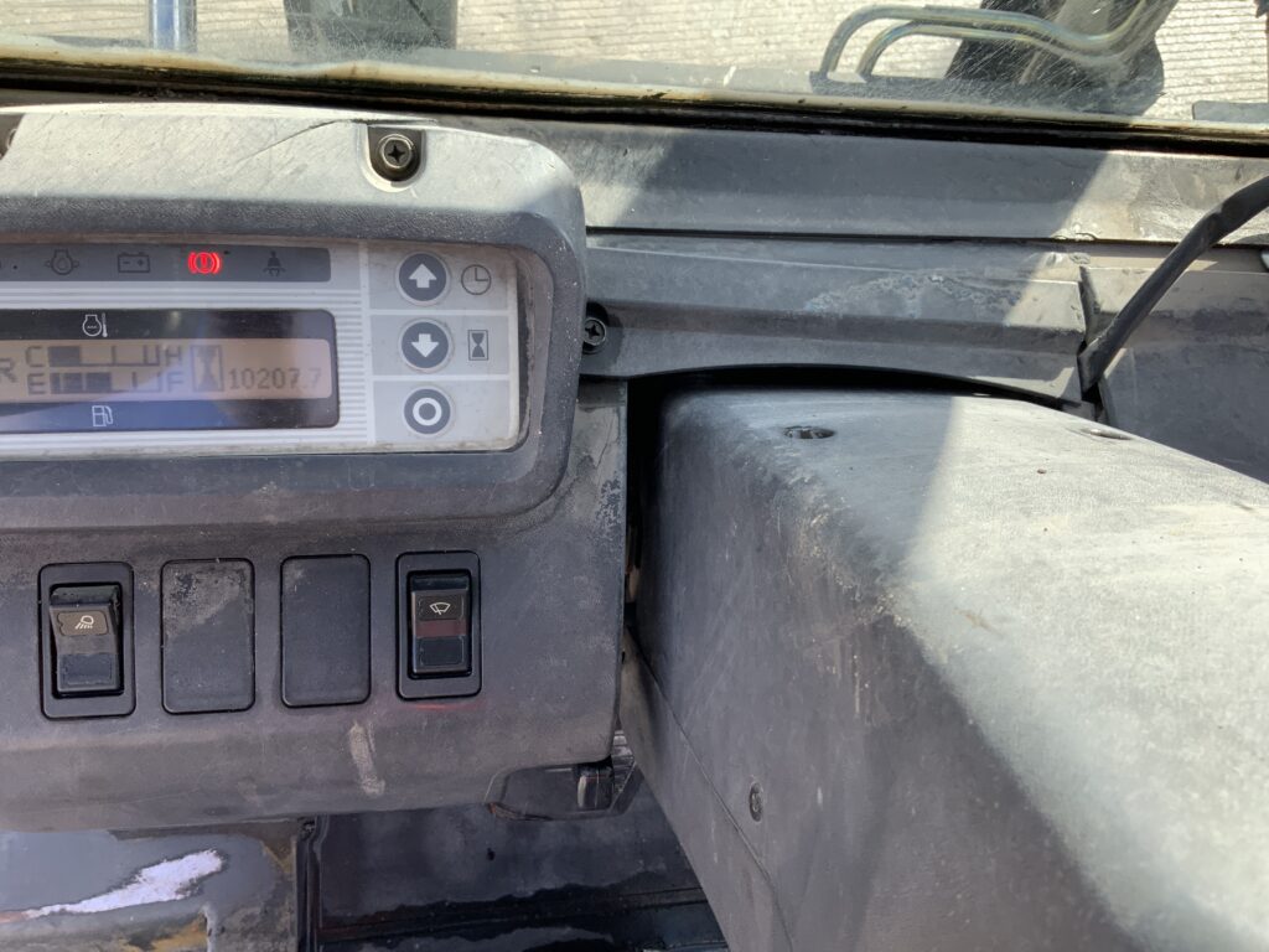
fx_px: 1063
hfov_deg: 61.7
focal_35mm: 29
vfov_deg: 48.2
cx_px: 634
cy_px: 476
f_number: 1.8
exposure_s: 1/318
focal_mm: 3
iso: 16
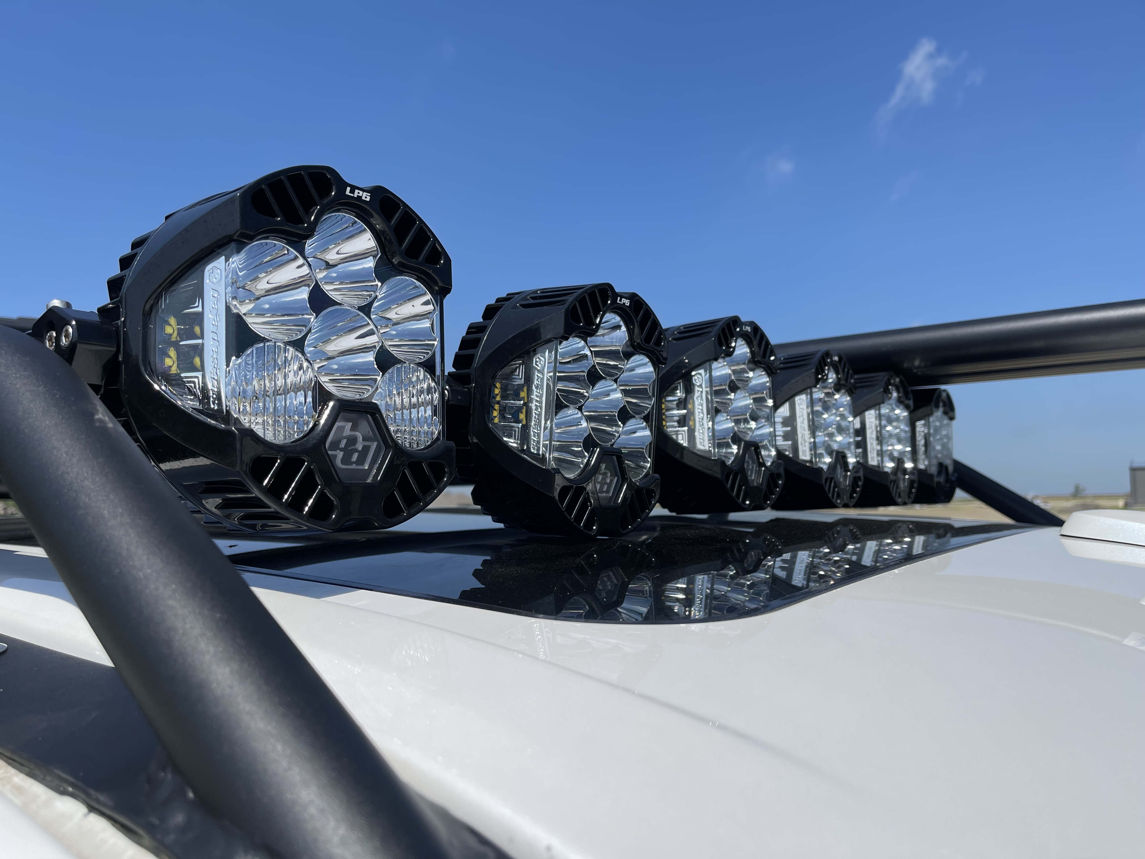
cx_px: 572
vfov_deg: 53.1
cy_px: 430
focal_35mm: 26
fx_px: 860
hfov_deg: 67.3
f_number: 1.6
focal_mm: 5.1
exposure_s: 1/5917
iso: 32
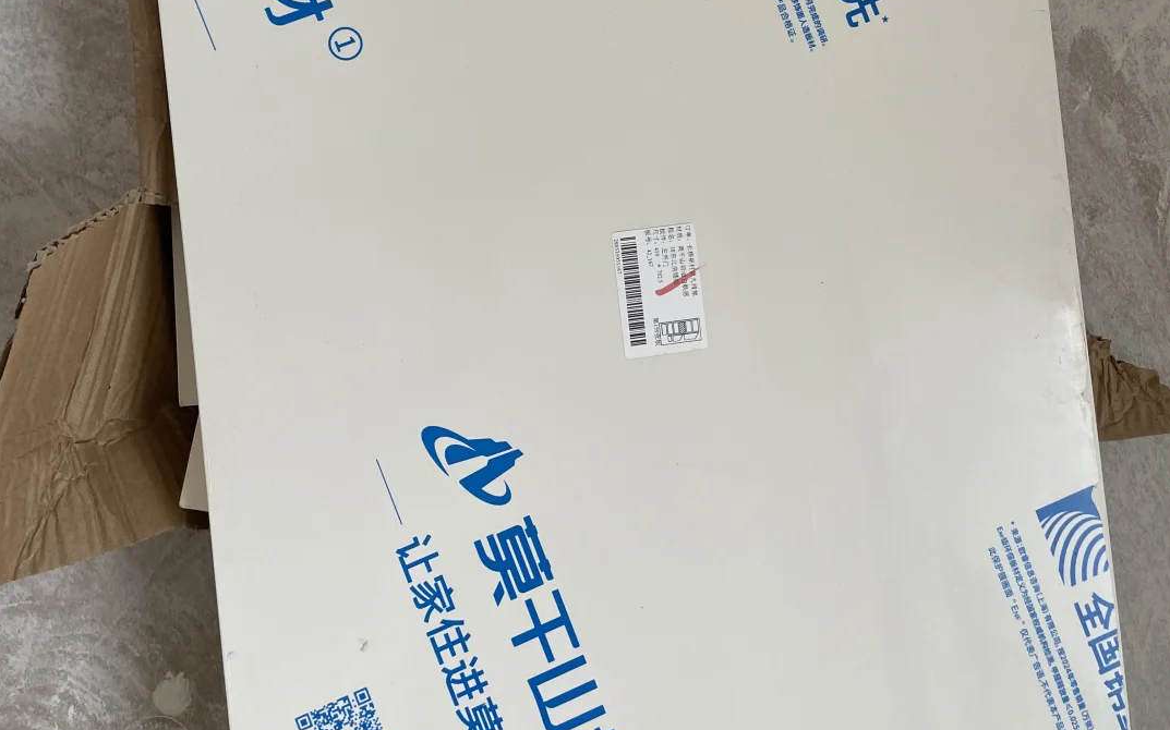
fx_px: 1179
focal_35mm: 37
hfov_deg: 52.8
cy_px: 112
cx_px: 587
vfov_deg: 33.1
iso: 125
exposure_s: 1/108
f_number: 1.6
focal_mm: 4.2
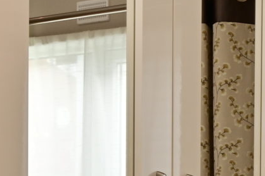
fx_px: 721
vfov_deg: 13.3
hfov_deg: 19.3
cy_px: 251
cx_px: 339
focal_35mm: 98
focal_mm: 16
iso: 200
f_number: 6.3
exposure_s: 1/60
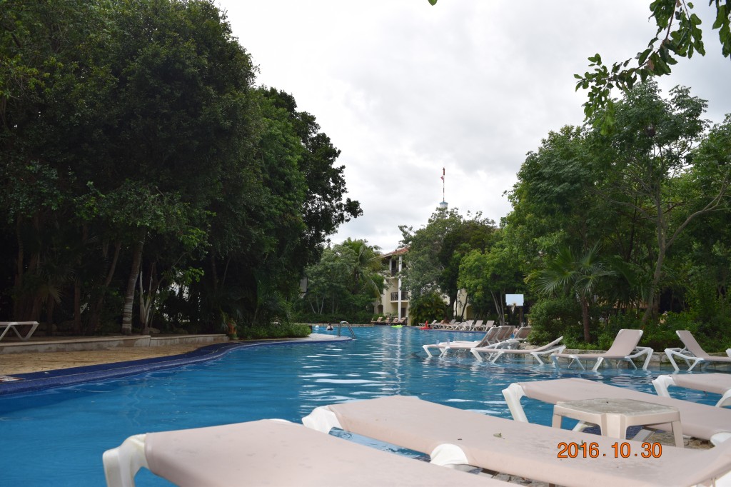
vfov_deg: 43.6
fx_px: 609
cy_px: 244
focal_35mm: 30
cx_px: 366
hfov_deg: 61.9
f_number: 5.6
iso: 200
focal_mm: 20
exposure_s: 1/125
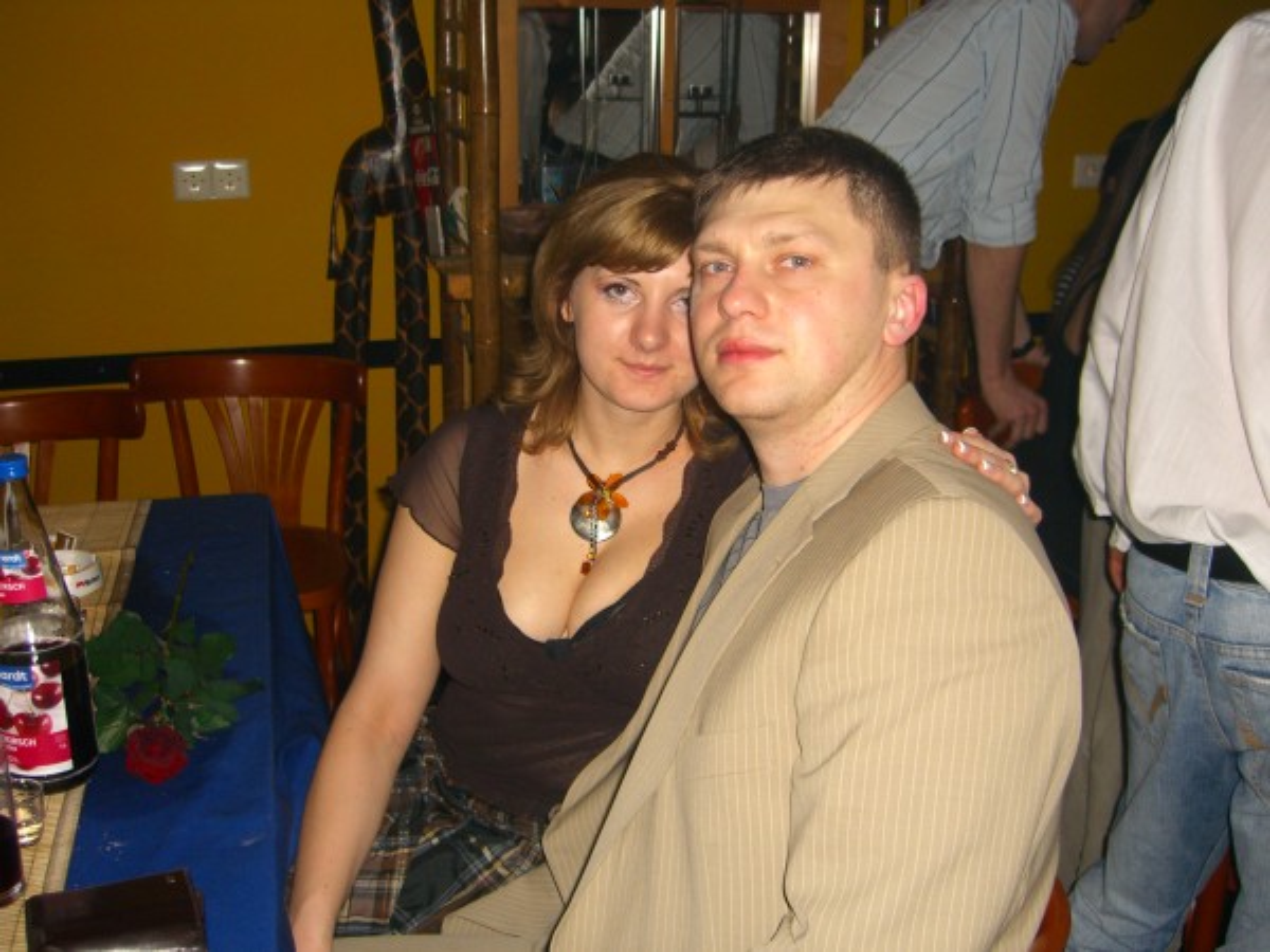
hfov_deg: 49.0
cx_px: 635
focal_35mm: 38
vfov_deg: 37.7
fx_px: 1394
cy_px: 476
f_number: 2.8
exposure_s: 1/60
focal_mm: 7.9
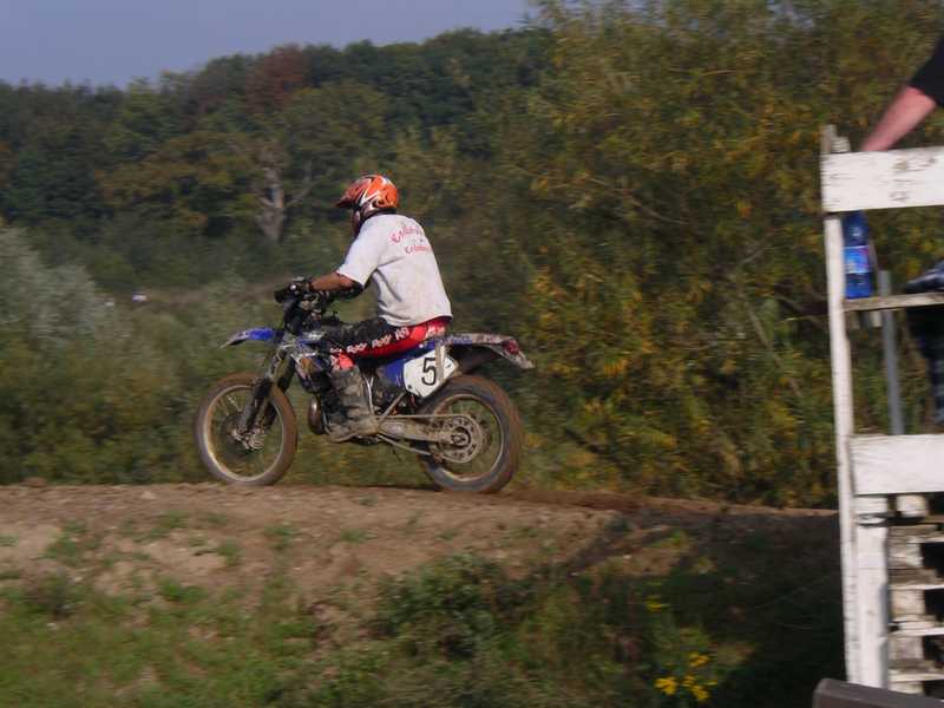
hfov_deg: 18.9
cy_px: 354
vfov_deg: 14.2
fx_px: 2836
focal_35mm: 104
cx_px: 472
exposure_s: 1/160
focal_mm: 16
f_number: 9.6
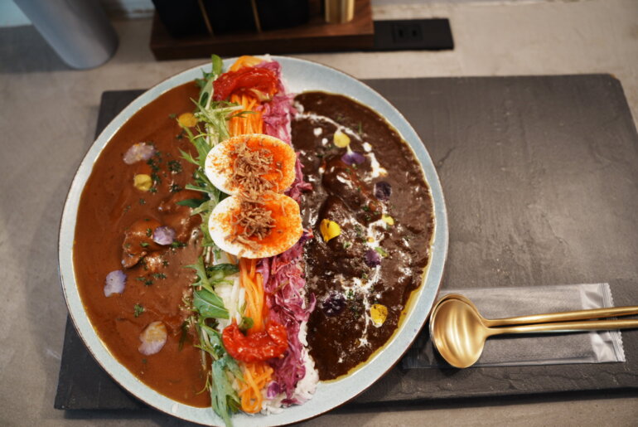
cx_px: 319
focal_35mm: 24
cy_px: 214
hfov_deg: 73.7
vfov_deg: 53.2
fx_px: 426
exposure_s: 1/30
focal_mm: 24
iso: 500
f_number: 2.8
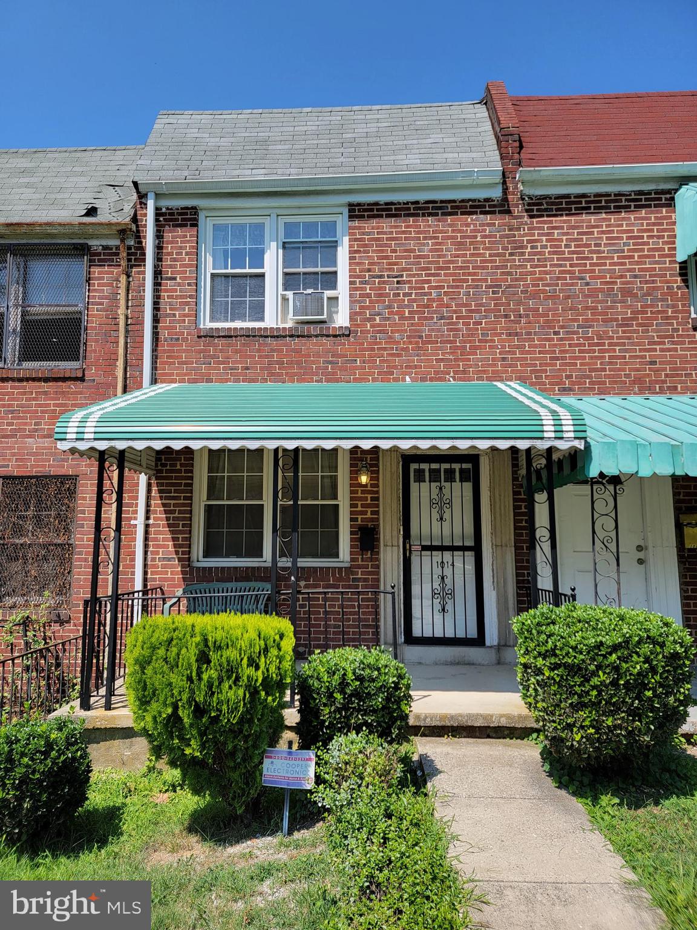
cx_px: 348
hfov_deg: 56.8
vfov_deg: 71.6
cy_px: 465
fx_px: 644
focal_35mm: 24
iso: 16
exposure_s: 1/764
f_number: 1.8
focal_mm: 6.7
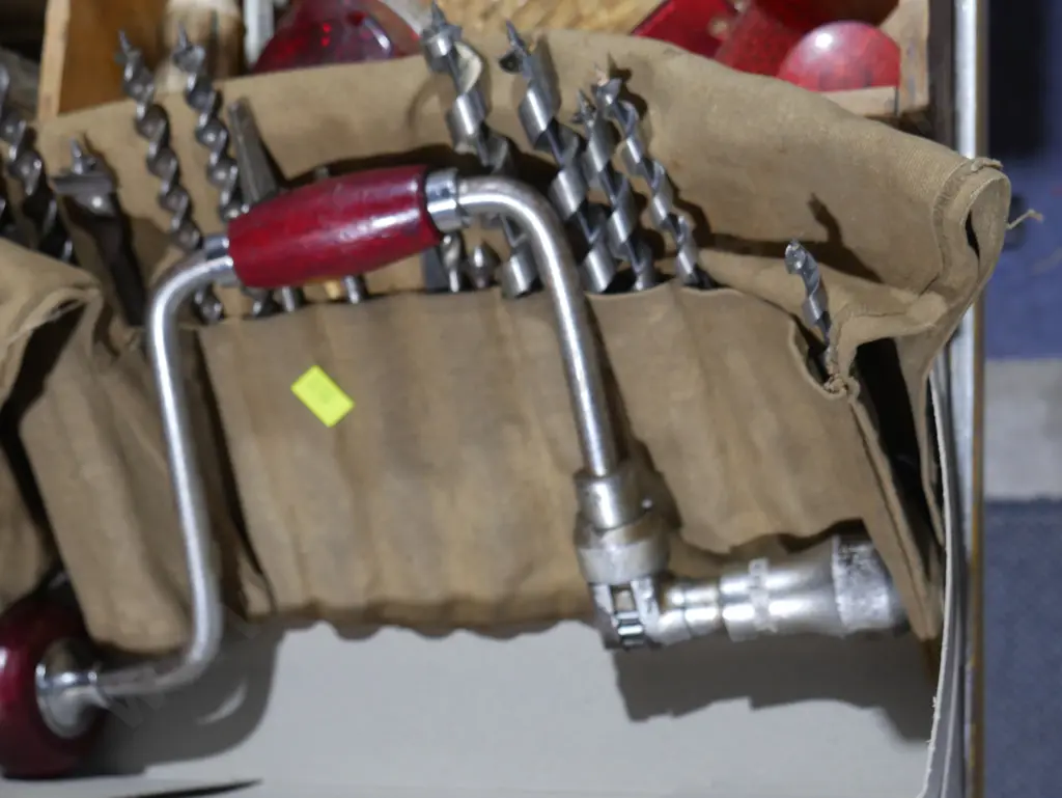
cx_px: 531
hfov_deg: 38.2
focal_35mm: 50
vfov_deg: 29.1
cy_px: 399
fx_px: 1535
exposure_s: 1/60
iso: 1000
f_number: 5.3
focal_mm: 25
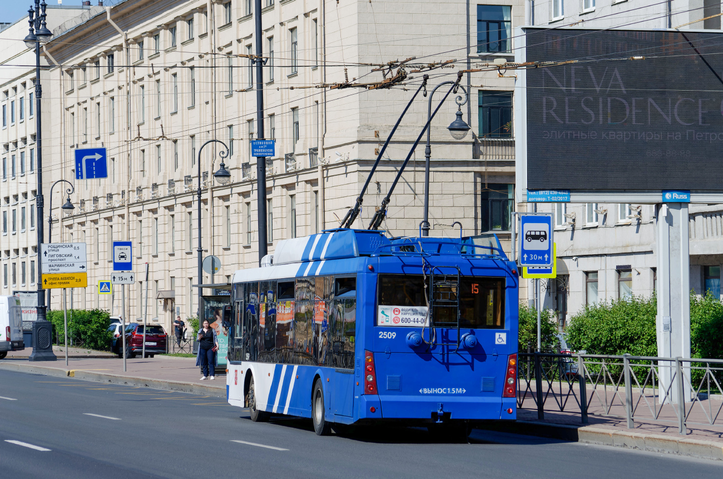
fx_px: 2585
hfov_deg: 15.9
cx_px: 362
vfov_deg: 10.6
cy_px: 240
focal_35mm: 129
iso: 100
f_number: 7.1
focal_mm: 86
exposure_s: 1/640
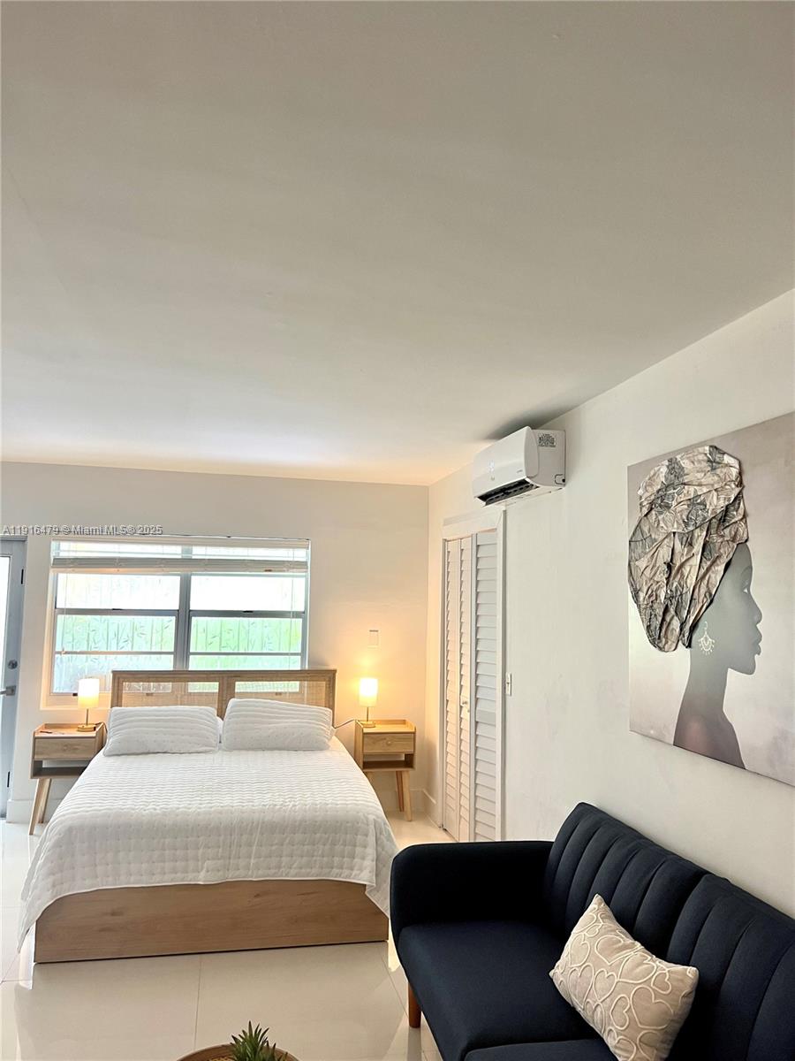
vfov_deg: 67.3
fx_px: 796
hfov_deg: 53.1
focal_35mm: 26
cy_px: 530
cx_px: 398
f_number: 1.5
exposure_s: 1/60
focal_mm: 5.7
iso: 80
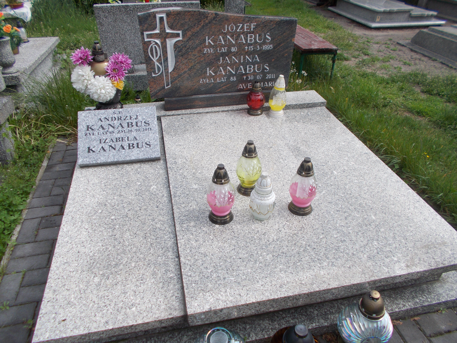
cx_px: 228
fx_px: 343
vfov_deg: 53.1
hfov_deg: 67.3
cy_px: 172
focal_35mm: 26
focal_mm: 4.6
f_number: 8
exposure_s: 1/125
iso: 80
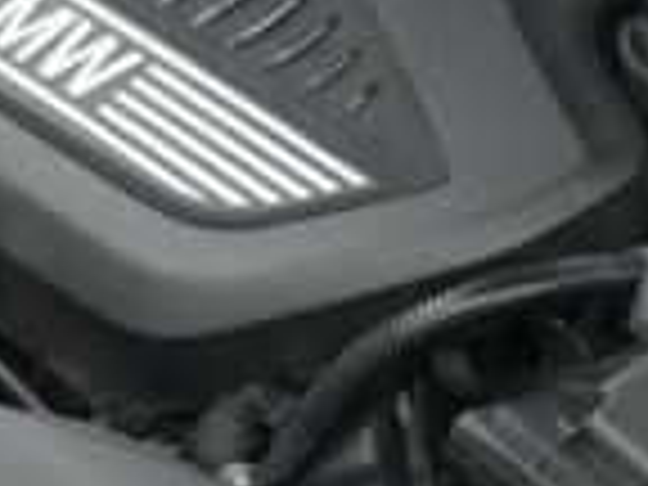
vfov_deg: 8.3
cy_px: 466
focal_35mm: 178
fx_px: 3324
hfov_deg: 11.0
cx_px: 702
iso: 1600
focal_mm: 23
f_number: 3.8
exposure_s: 1/80
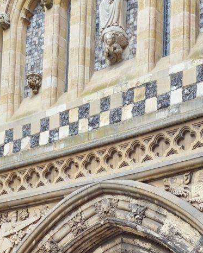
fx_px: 518
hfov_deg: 22.1
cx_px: 139
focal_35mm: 69
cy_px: 333
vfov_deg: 24.0
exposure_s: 1/258
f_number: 1.8
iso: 50
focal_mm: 5.4
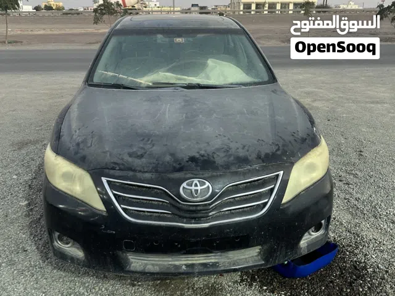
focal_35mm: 24
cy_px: 148
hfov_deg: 71.6
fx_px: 274
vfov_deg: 56.8
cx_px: 198
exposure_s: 1/50
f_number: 1.78
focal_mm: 6.86
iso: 250
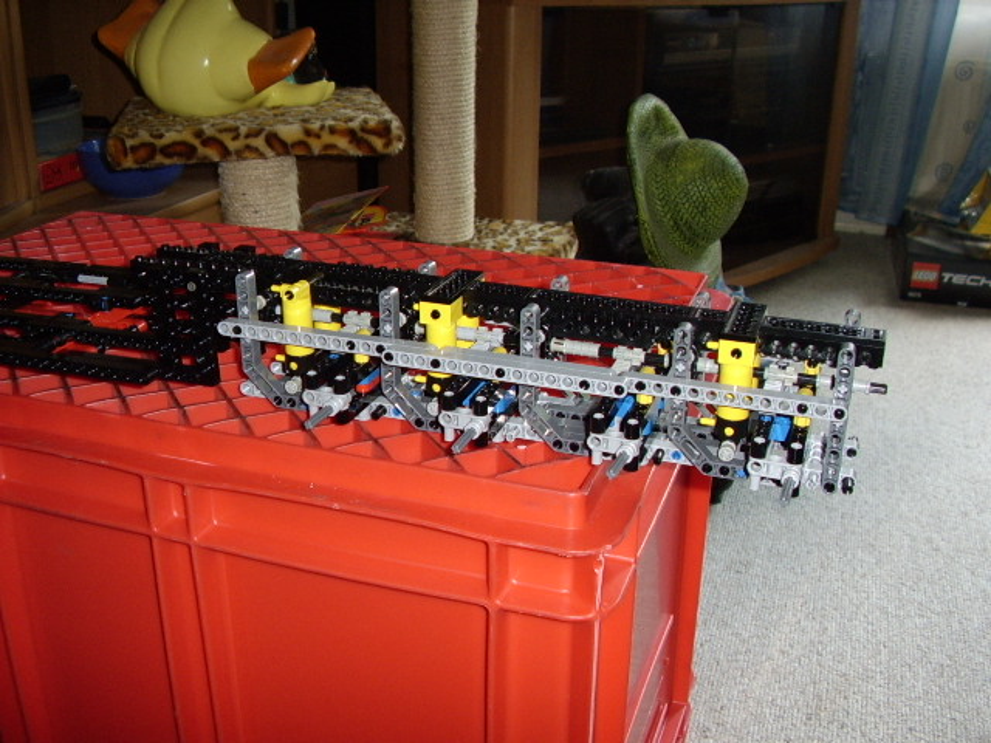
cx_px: 496
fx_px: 859
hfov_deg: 60.0
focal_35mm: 30
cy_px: 372
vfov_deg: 46.8
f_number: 2.9
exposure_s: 1/30
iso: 183
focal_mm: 5.8
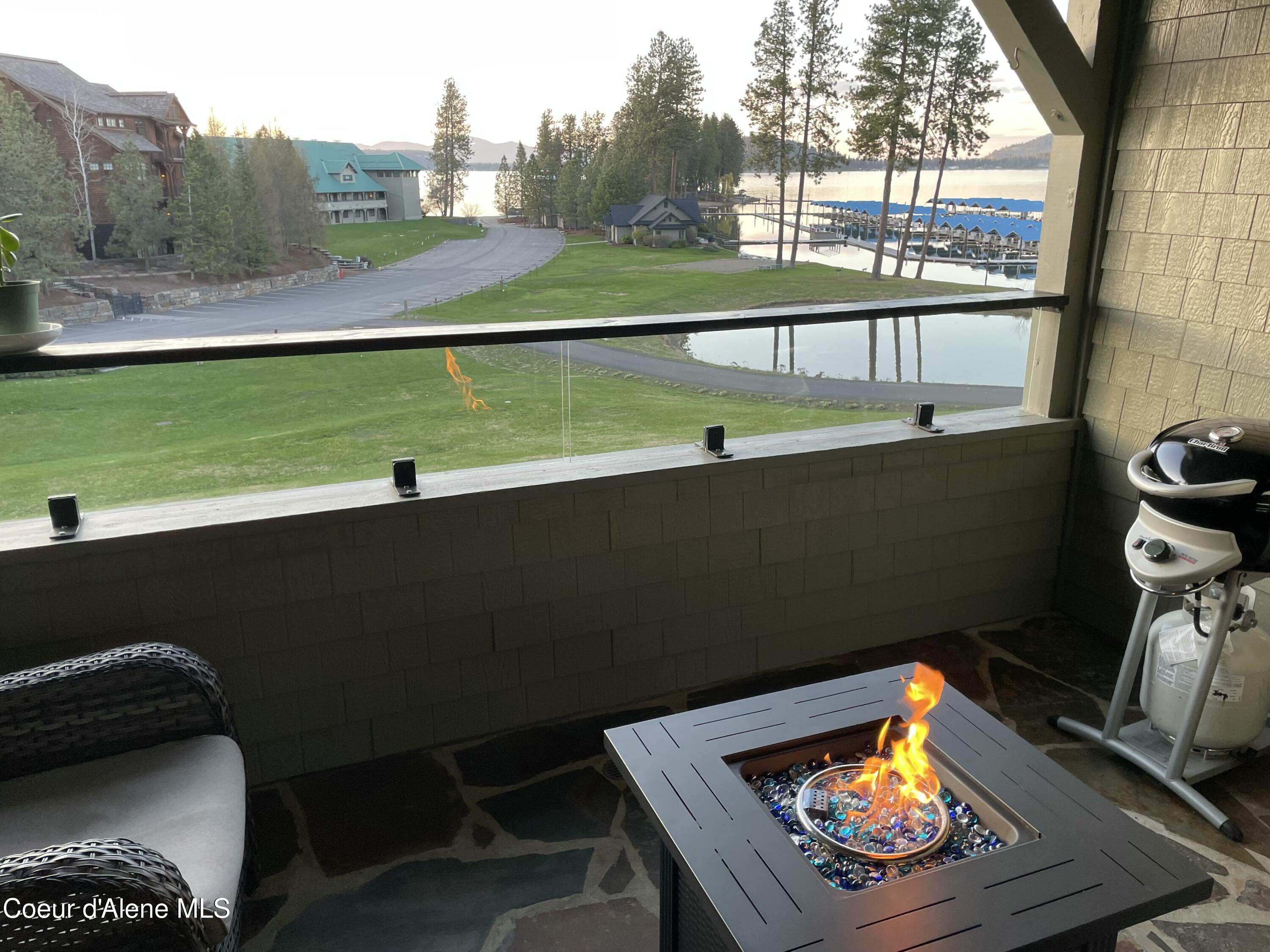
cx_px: 635
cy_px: 476
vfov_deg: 53.1
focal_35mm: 26
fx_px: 954
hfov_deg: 67.3
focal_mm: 4.2
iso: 80
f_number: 1.6
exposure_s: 1/121
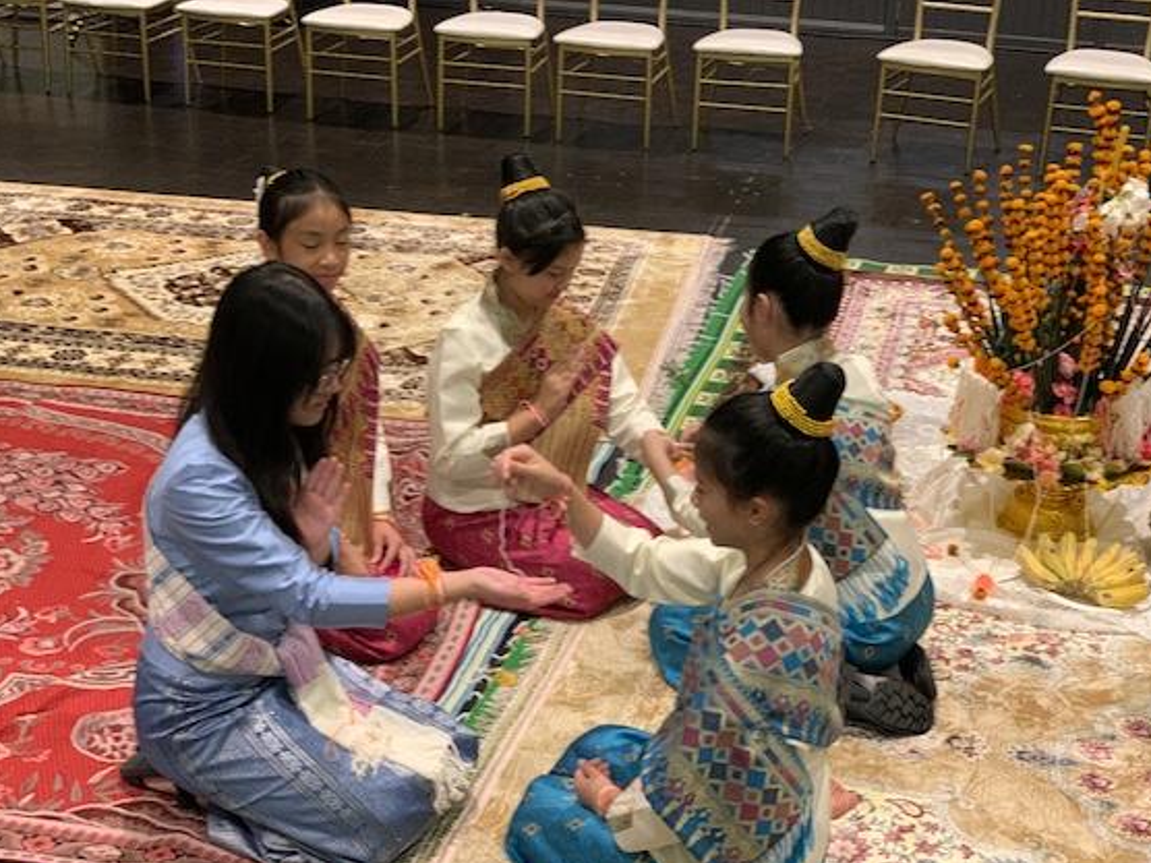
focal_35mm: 53
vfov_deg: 27.5
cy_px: 438
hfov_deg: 36.2
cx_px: 574
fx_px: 1762
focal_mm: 6
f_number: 2.4
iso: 320
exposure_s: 1/50
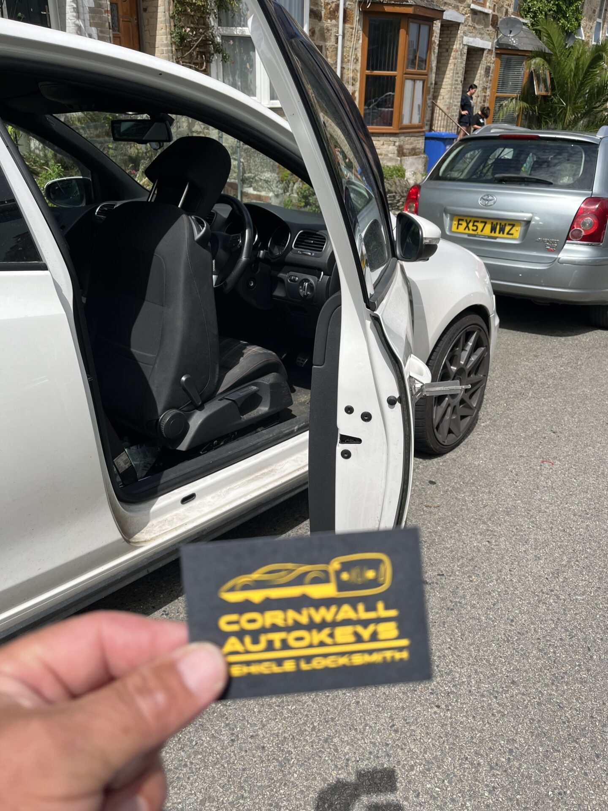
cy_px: 406
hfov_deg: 53.1
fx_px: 609
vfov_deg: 67.3
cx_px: 304
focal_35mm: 26
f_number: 1.6
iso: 50
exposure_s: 1/4149
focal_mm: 5.1
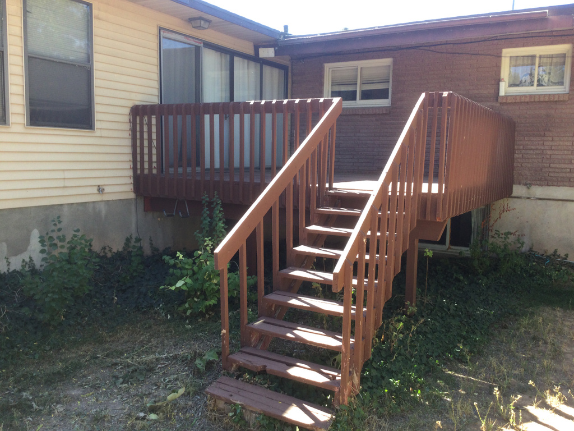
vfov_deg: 45.4
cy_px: 216
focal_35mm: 31
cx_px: 287
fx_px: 514
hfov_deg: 58.4
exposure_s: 1/120
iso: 32
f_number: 2.4
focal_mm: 3.3
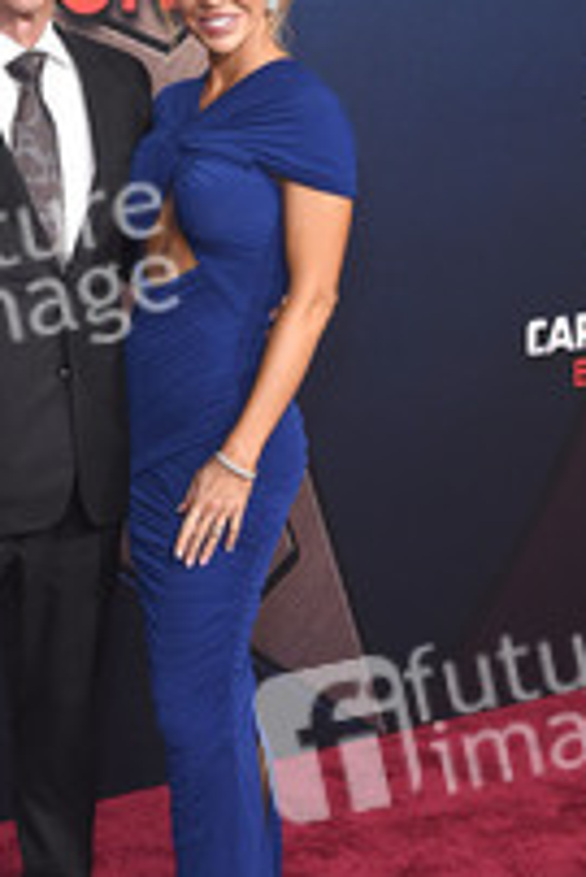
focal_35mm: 91
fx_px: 2218
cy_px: 504
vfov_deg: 22.3
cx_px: 85
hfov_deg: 14.9
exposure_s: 1/250
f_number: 5.6
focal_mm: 46
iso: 1600
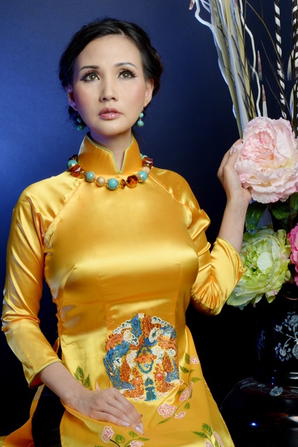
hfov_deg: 14.7
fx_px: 1155
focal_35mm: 93
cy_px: 228
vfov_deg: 21.9
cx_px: 129
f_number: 18
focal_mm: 70
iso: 250
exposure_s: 1/200
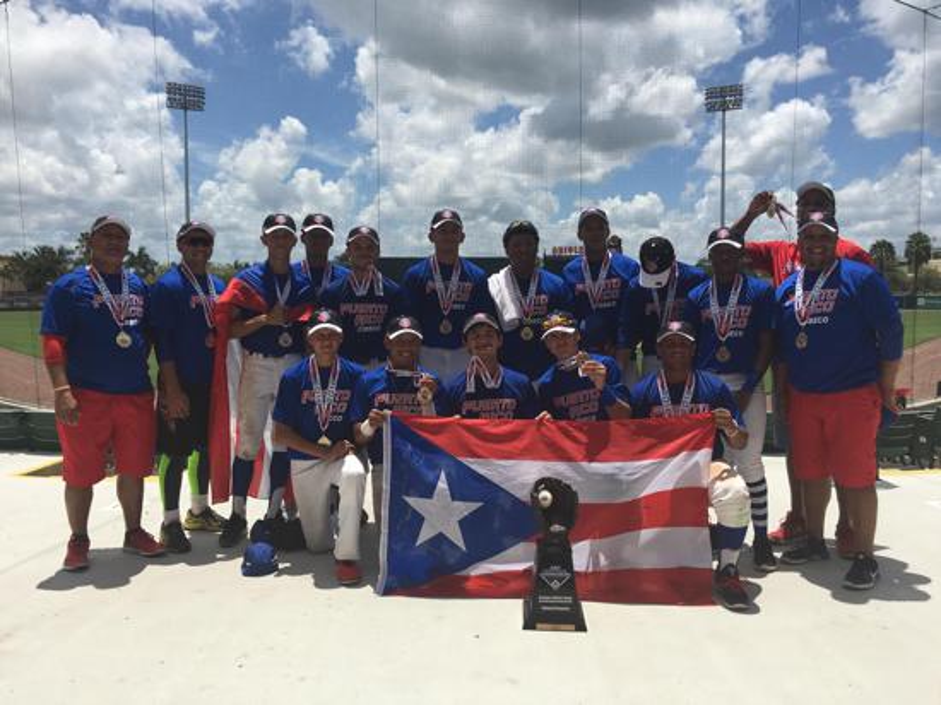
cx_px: 470
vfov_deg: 48.2
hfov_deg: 61.7
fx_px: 788
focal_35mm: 29
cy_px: 352
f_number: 2.2
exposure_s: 1/2747
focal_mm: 4.15
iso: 25
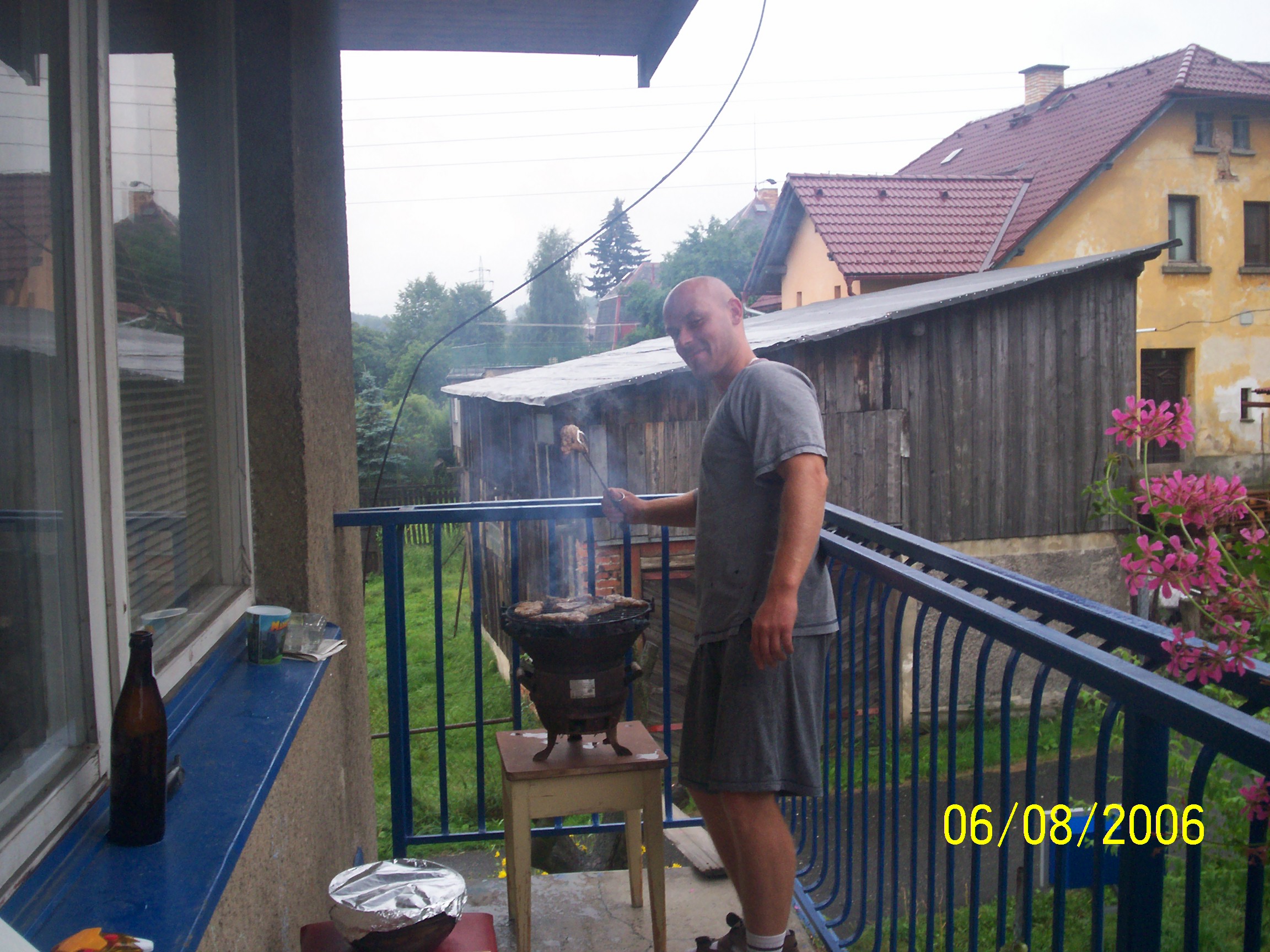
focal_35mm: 36
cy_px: 476
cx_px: 635
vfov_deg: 39.7
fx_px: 1321
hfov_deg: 51.4
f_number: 4.5
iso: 100
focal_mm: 5.9
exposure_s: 1/85
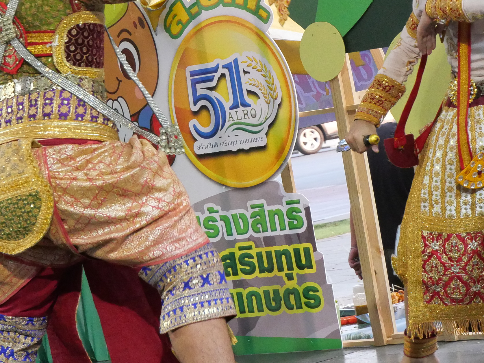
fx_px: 2475
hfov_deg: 11.2
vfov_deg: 8.4
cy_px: 23
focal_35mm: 177
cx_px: 244
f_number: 7.1
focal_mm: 40
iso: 3200
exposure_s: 1/320
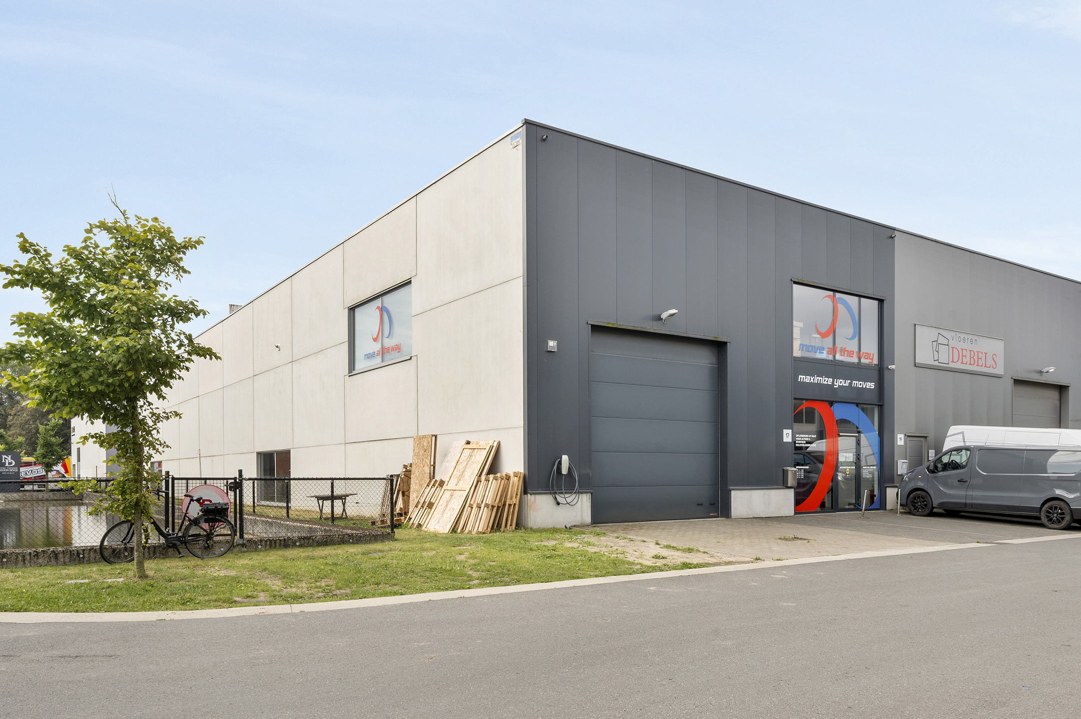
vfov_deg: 64.5
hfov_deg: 86.9
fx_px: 570
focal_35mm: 19
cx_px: 540
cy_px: 360
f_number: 13
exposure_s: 1/40
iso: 100
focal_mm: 19
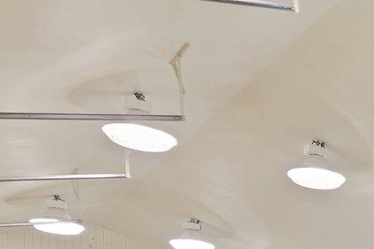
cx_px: 662
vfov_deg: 17.0
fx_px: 727
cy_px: 408
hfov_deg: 20.7
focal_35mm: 70
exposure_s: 1/30
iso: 640
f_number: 5
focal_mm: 14
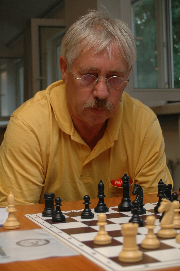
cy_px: 136
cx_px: 90
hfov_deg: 20.1
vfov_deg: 29.9
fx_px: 507
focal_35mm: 68
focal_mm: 45
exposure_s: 1/60
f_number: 5.6
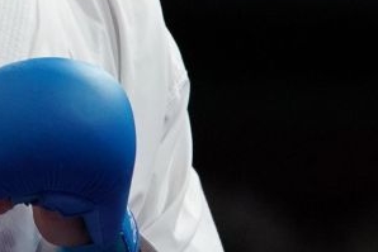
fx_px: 12690
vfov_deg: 1.1
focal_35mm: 1208
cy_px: 39
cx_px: -672
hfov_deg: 1.7
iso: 2000
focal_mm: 200
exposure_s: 1/1000
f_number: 2.8
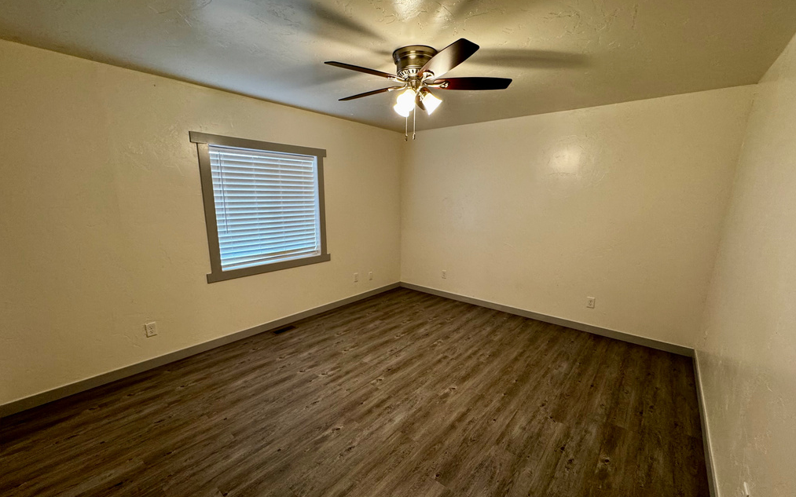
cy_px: 267
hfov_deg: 101.5
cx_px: 395
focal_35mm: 15
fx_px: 325
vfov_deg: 74.7
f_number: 2.2
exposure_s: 1/60
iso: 200
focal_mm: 2.22
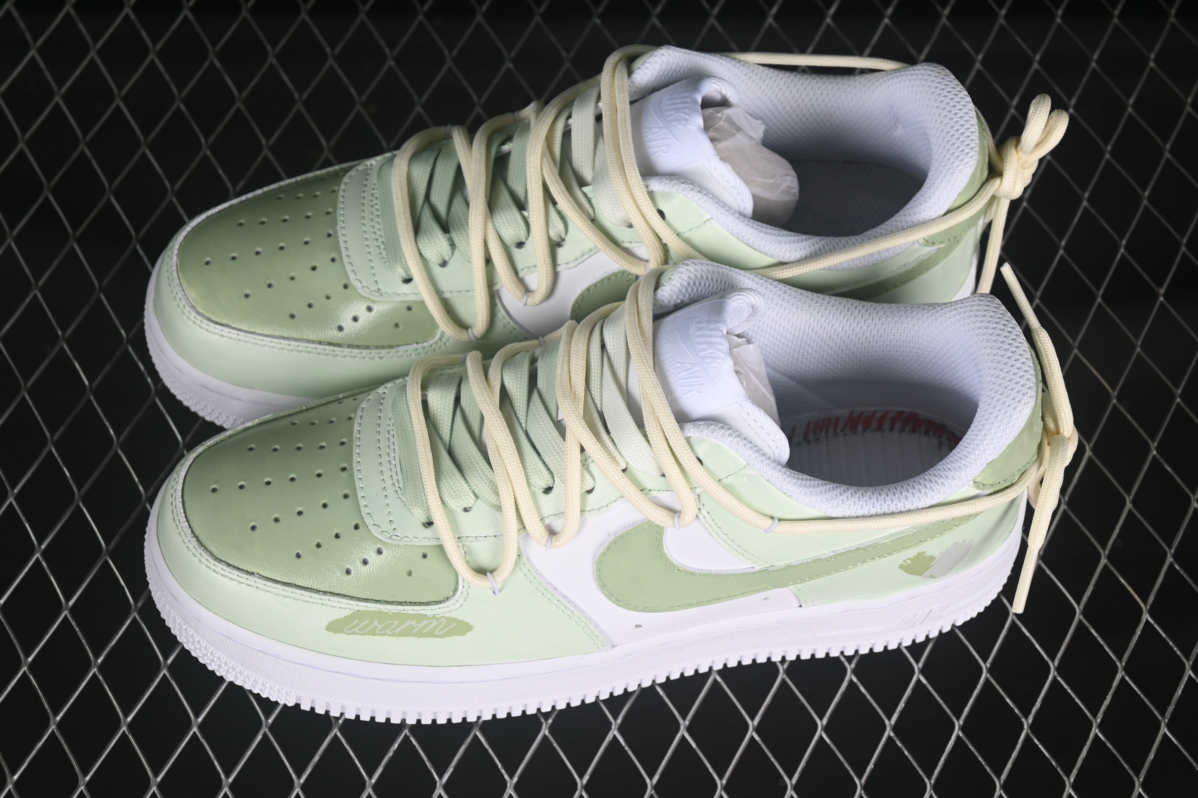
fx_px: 2496
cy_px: 399
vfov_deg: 18.2
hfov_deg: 27.0
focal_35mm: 75
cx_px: 599
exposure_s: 1/80
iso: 160
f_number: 7.1
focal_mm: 50
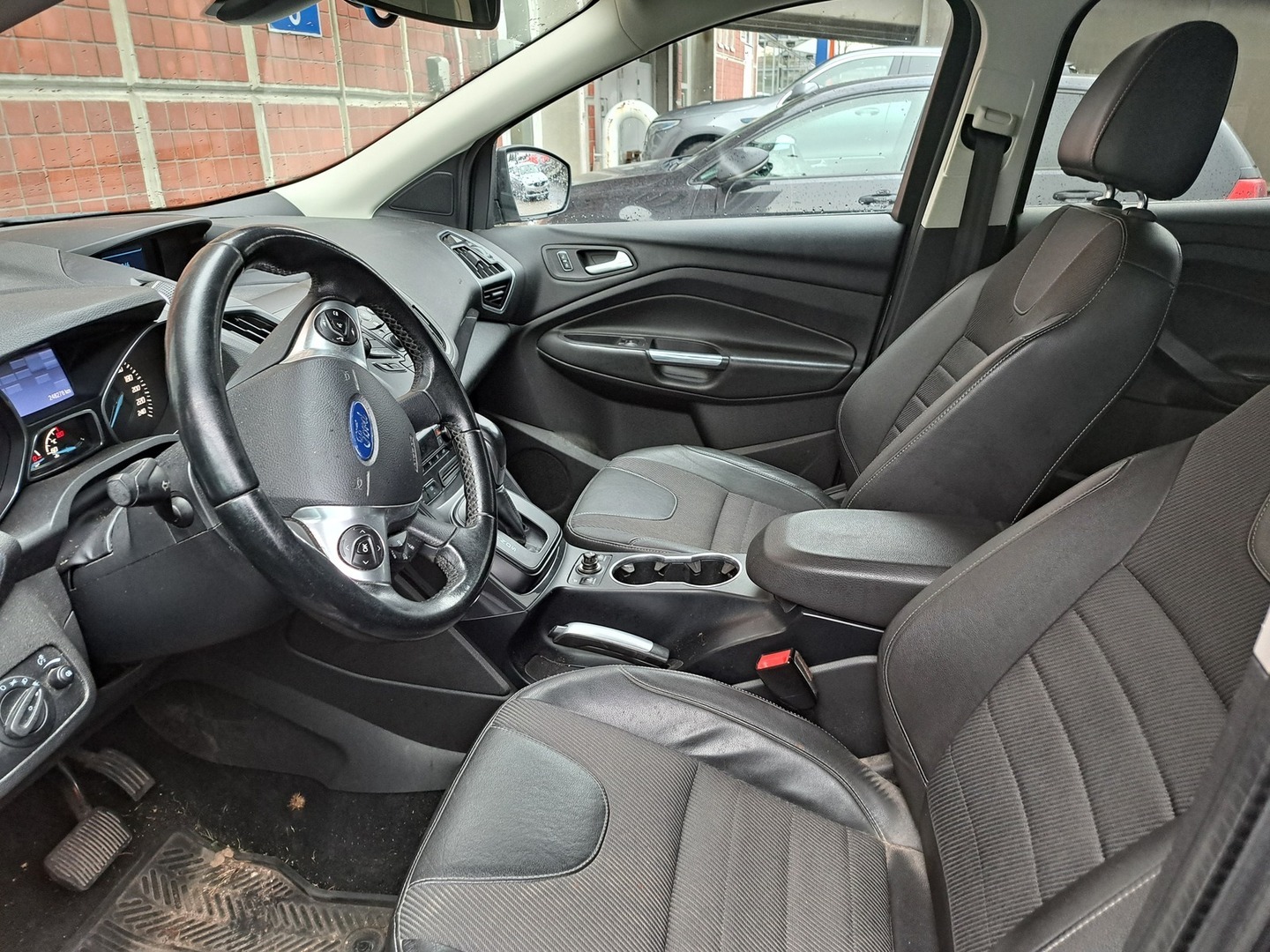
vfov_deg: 56.8
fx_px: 881
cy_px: 476
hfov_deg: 71.6
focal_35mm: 24
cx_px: 635
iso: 200
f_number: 1.8
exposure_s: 1/50
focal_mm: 5.23
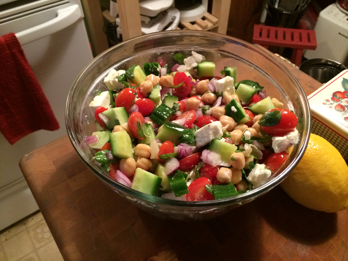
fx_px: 302
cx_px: 174
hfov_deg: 60.0
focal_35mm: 30
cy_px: 130
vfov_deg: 46.8
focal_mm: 4.12
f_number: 2.2
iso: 320
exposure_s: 1/24
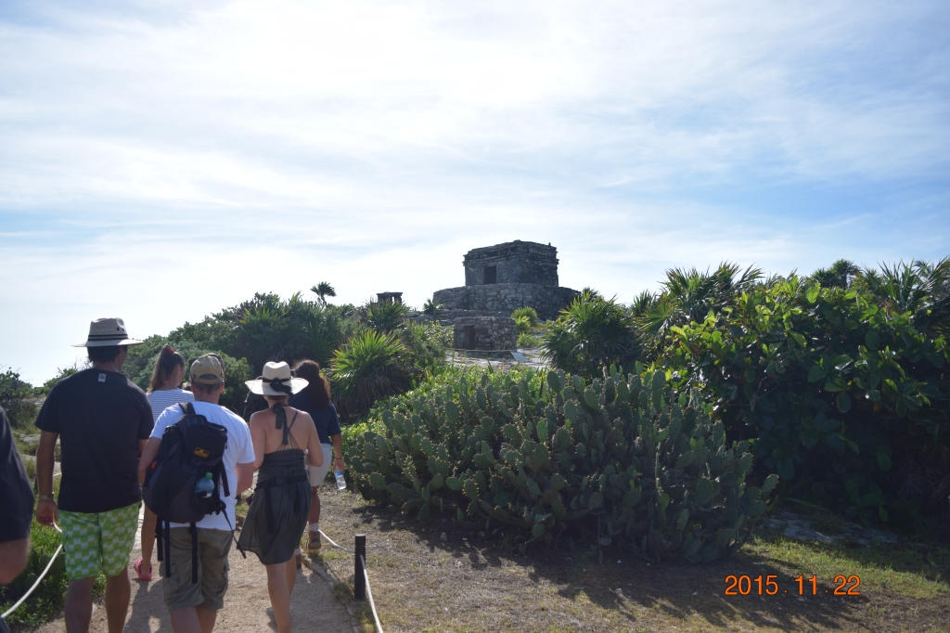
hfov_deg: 61.9
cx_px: 475
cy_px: 316
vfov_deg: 43.6
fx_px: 791
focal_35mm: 30
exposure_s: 1/2500
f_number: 3.8
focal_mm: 20
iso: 200
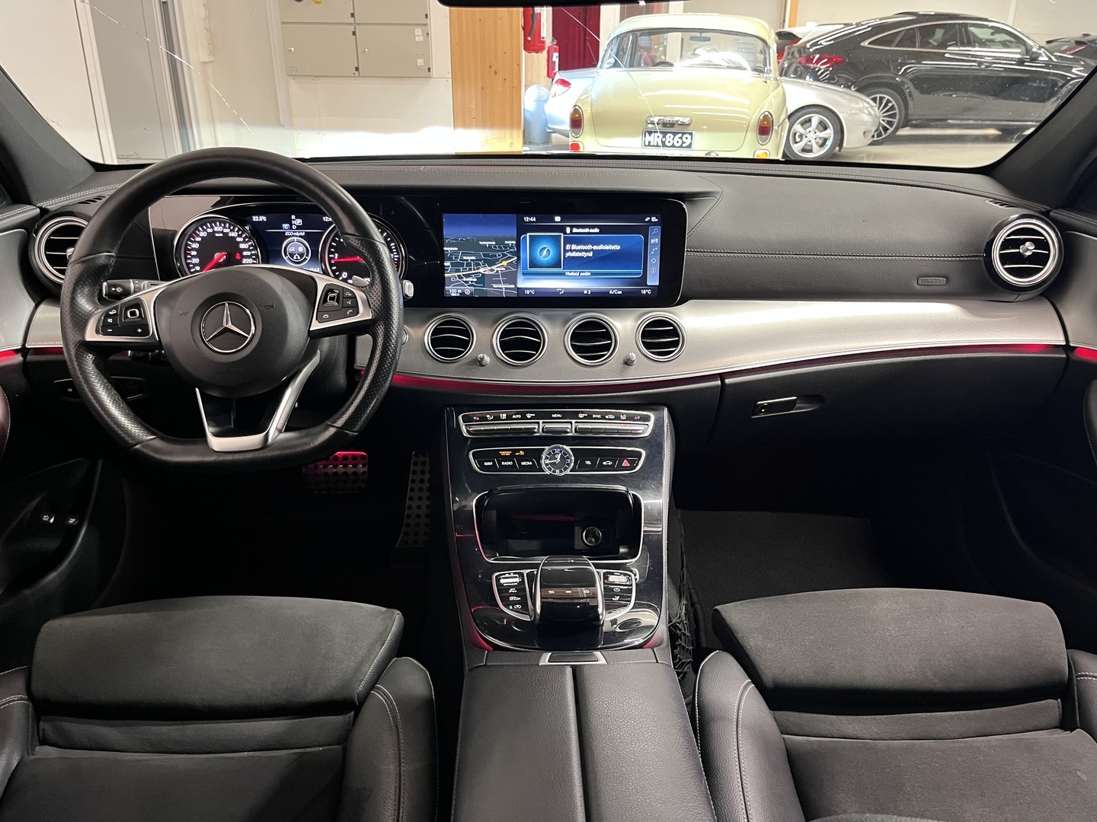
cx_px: 548
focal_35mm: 26
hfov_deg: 67.3
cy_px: 411
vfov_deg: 53.1
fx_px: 824
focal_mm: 5.1
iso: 500
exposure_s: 1/42
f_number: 1.6
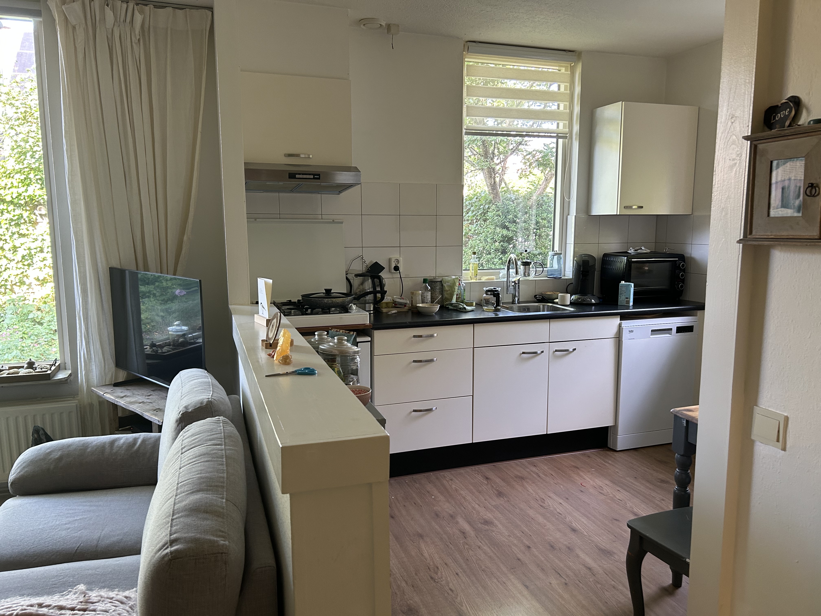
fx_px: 617
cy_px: 308
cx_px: 410
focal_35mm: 26
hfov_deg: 67.3
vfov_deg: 53.1
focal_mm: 5.7
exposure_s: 1/60
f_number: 1.5
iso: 125
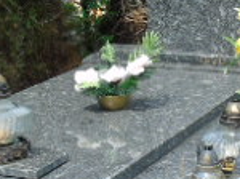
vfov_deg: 11.8
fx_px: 858
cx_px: 160
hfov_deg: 15.9
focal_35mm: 124
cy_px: 165
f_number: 3.6
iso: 80
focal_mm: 5.2
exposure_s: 1/400
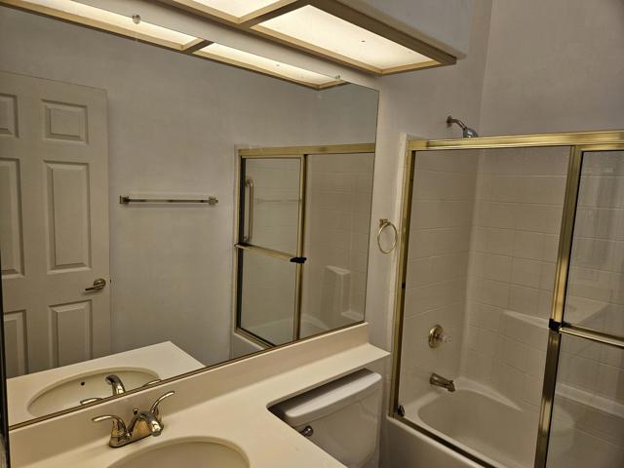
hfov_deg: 73.9
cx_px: 312
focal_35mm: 23
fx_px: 415
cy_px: 234
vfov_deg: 58.9
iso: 125
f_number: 1.8
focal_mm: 5.4
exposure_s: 1/120
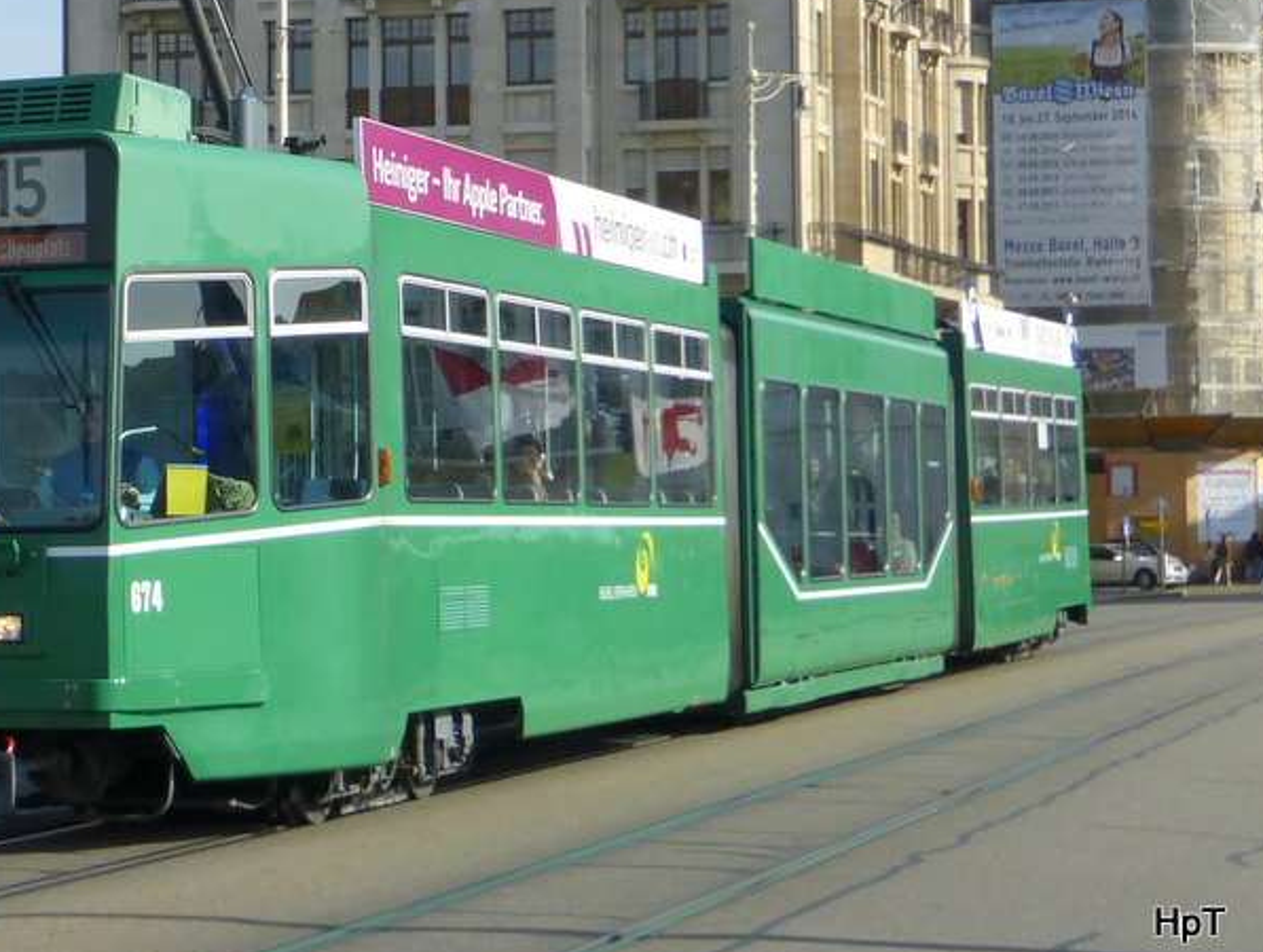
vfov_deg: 21.7
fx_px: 2449
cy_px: 189
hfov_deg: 28.2
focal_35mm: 67
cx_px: 218
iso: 100
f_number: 3.9
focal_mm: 6.9
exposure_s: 1/800
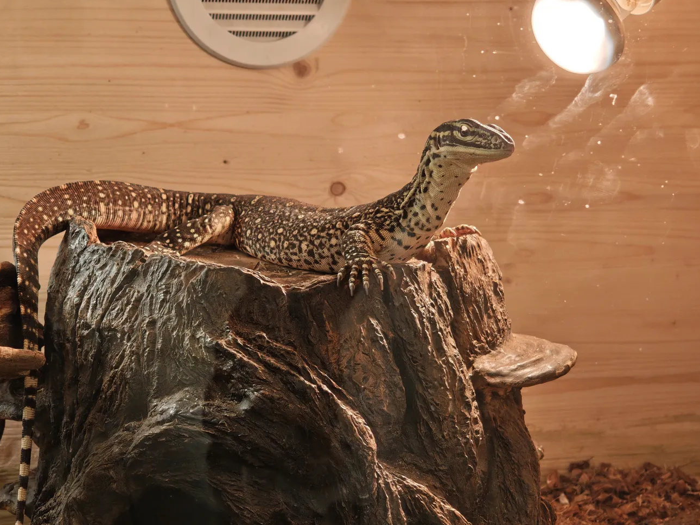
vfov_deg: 21.9
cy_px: 245
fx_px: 1355
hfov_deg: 29.0
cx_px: 326
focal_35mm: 67
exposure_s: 1/100
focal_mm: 9
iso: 200
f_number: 2
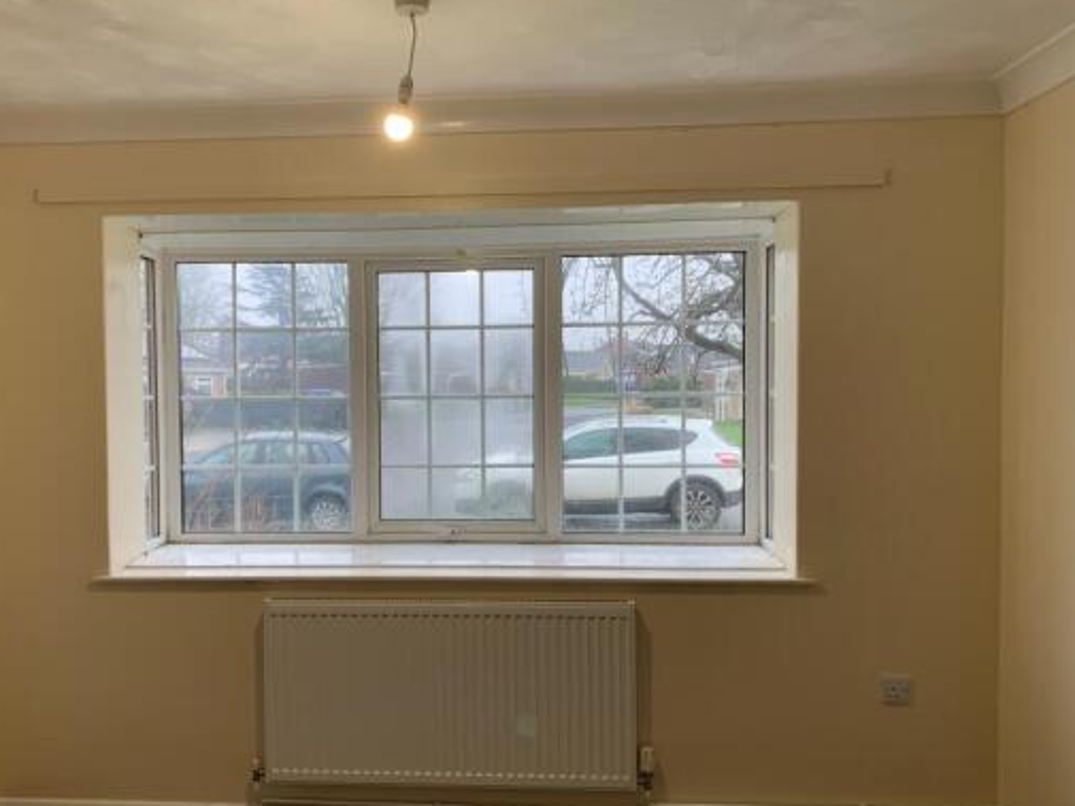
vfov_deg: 46.8
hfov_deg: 59.8
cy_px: 433
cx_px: 474
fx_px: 932
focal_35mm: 30
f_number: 1.8
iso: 100
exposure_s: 1/121
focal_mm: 4.25
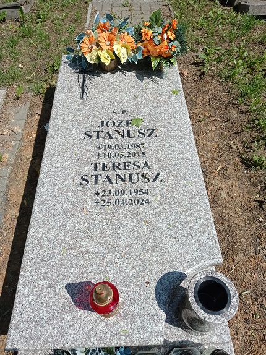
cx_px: 133
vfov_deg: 63.5
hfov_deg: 49.7
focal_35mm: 28
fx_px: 287
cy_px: 178
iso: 106
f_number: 1.79
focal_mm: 4.74
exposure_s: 1/4348
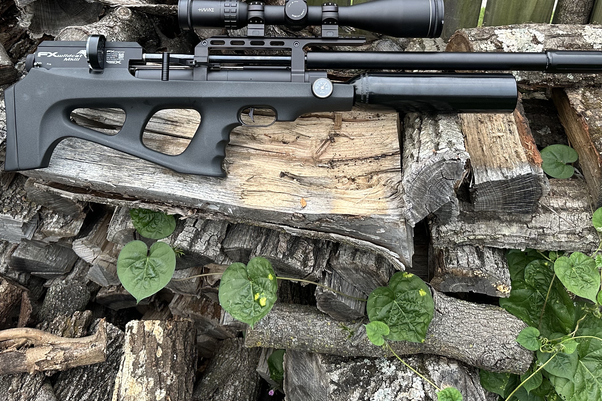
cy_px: 88
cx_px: 302
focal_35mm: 35
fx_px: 585
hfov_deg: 54.4
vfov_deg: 36.7
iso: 250
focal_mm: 6.86
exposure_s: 1/68
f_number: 1.78
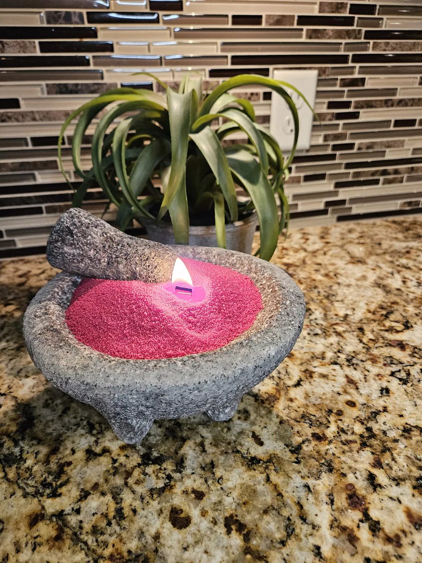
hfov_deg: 58.9
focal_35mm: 23
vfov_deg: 73.9
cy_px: 282
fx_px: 374
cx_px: 211
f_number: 1.8
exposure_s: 1/120
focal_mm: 5.4
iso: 640
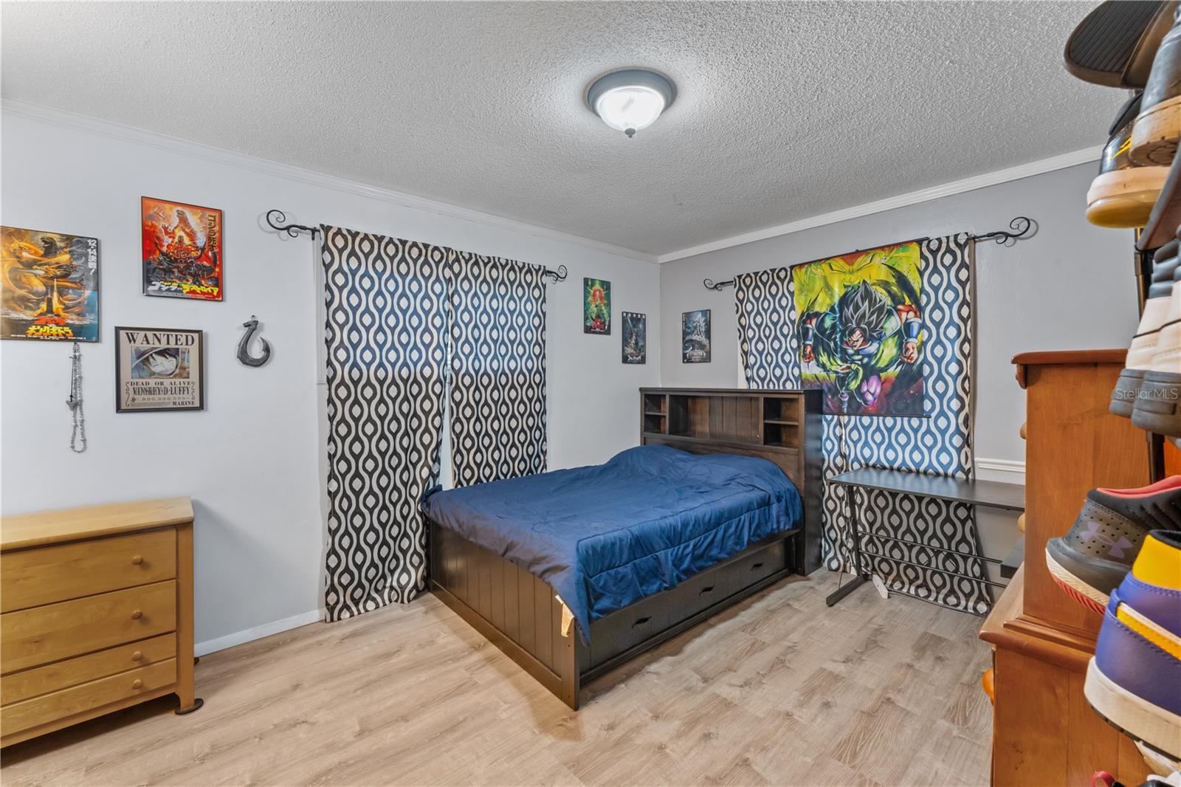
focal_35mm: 15
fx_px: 479
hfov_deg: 101.9
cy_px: 394
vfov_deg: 78.8
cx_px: 590
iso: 1250
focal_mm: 14.6
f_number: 13
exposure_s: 1/1.25
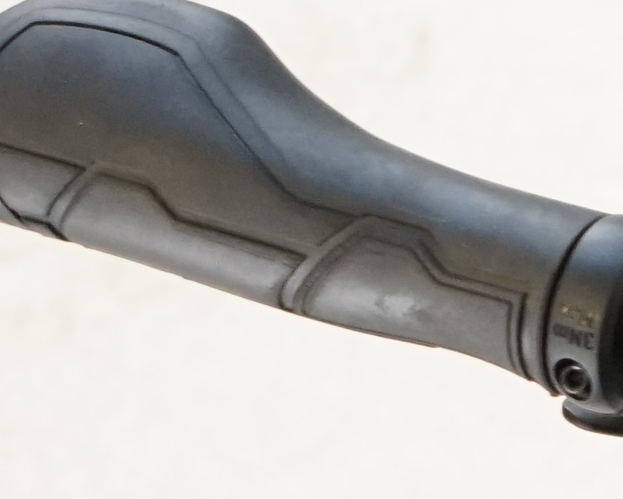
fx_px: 3708
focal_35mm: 201
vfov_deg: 7.7
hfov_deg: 7.9
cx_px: 2067
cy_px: 510
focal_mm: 28
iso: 2500
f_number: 5.6
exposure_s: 1/200
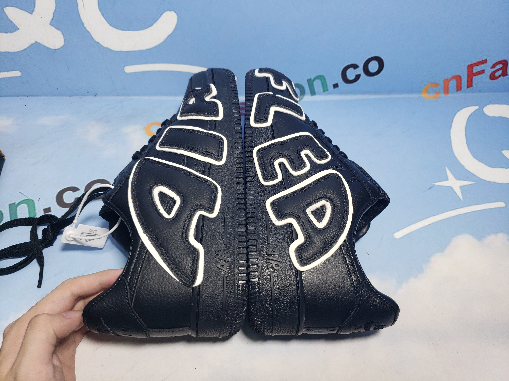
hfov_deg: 67.3
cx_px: 254
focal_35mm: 26
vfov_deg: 53.1
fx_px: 382
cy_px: 190
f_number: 1.5
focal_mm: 4.3
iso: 50
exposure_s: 1/291
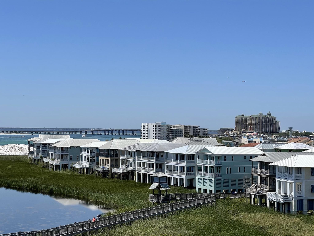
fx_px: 581
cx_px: 157
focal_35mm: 64
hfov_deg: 30.3
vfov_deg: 22.9
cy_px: 118
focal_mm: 7.5
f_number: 2.2
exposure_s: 1/2950
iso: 20
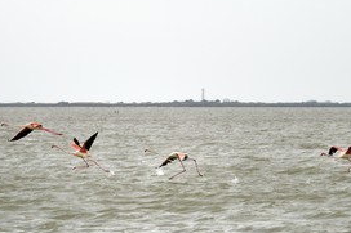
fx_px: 3011
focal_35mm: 309
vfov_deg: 4.4
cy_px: 120
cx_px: 235
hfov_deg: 6.7
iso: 400
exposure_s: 1/640
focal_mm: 200
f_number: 10
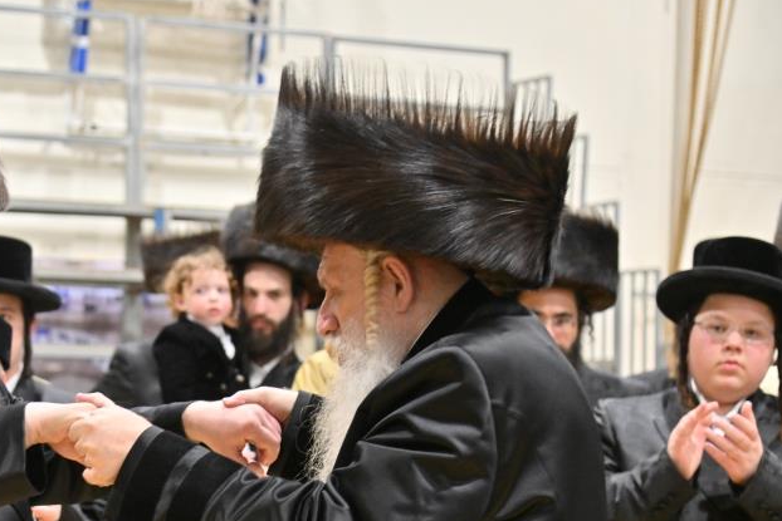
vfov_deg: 12.8
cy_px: 377
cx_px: 145
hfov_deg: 18.9
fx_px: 2325
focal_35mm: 107
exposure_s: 1/160
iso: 1250
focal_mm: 65
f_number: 4
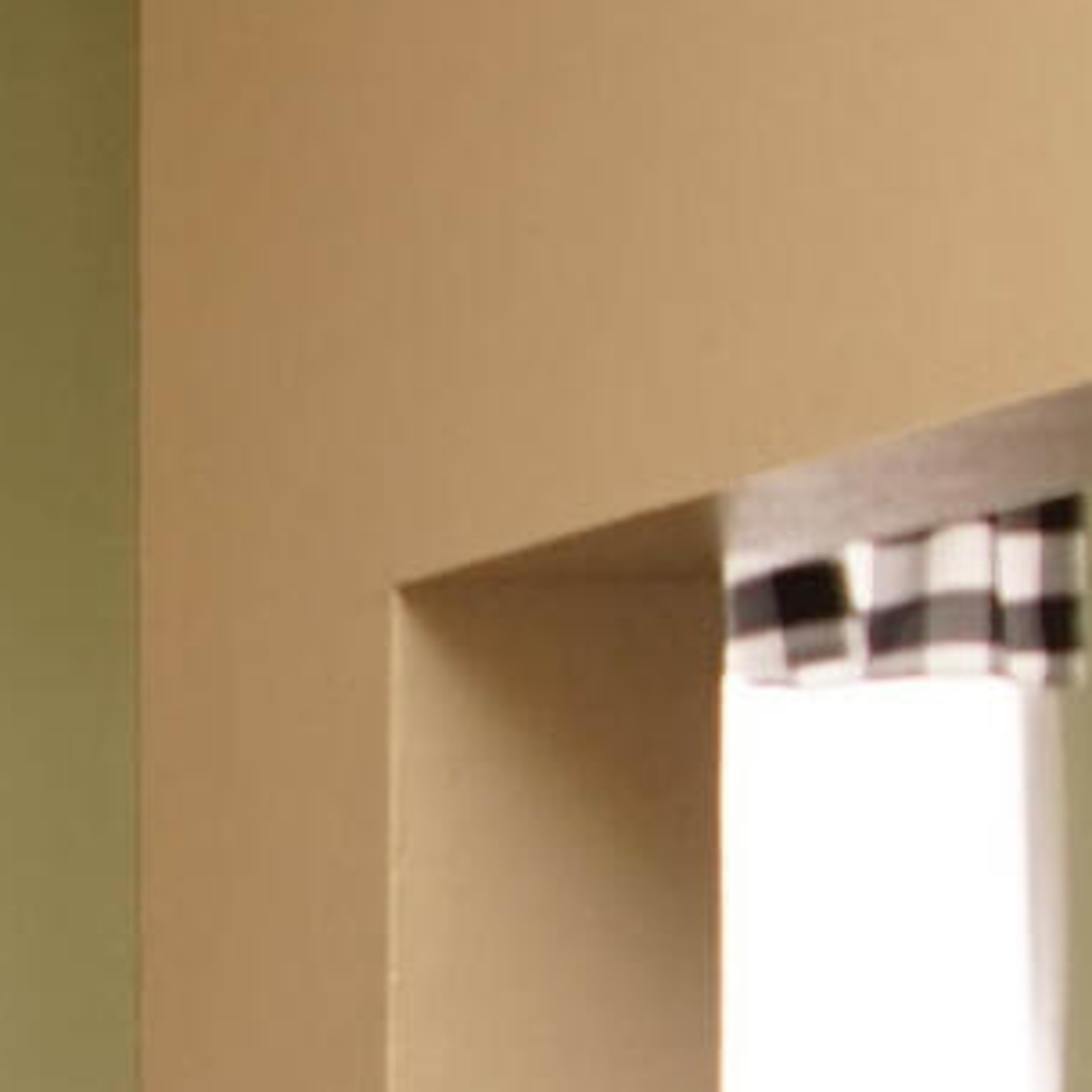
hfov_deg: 10.0
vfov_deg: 11.3
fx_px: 5389
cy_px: 1396
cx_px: -1613
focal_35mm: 151
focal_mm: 12
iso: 320
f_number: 4.5
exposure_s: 1/60
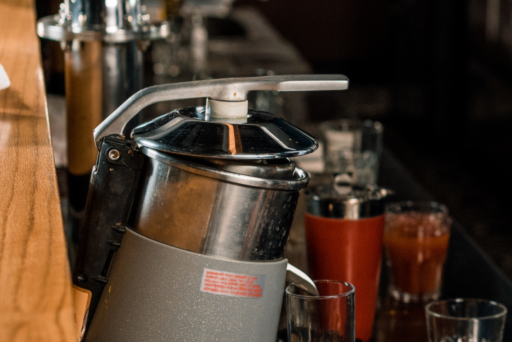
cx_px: 651
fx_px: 2091
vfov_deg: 9.3
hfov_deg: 13.5
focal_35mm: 147
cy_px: 131
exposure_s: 1/250
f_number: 3.5
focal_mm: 50
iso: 400
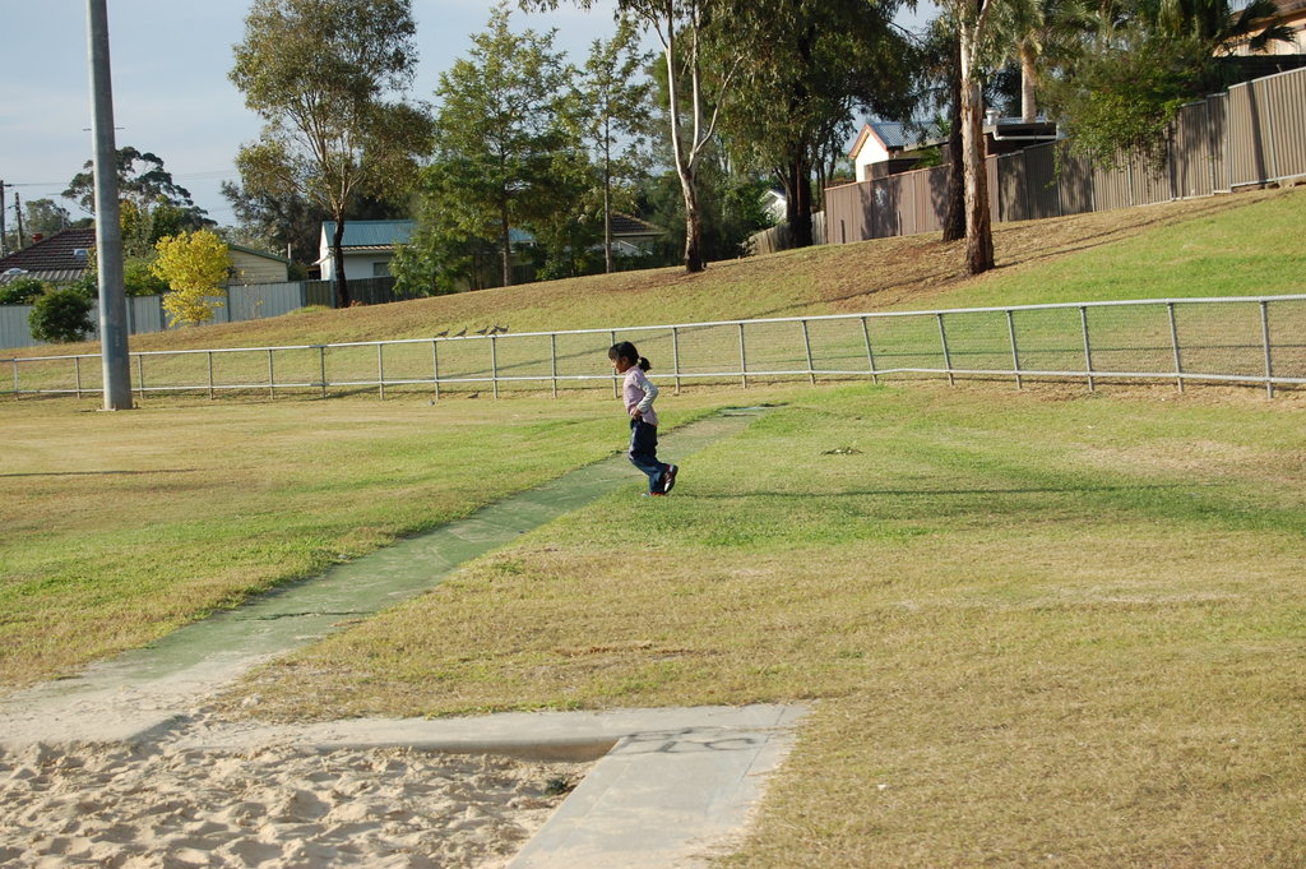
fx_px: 2990
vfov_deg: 16.5
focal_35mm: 82
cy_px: 434
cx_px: 653
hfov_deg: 24.6
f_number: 9
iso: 200
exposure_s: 1/320
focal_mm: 55
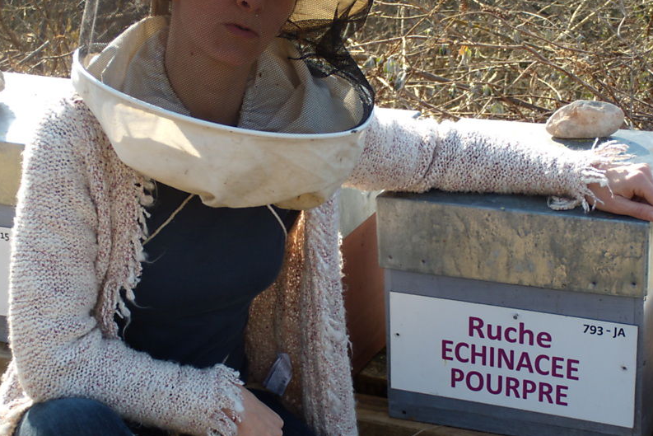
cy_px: 232
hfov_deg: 23.9
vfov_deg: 16.1
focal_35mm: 85
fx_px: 1542
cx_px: 327
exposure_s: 1/160
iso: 80
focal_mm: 14.3
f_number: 4.1
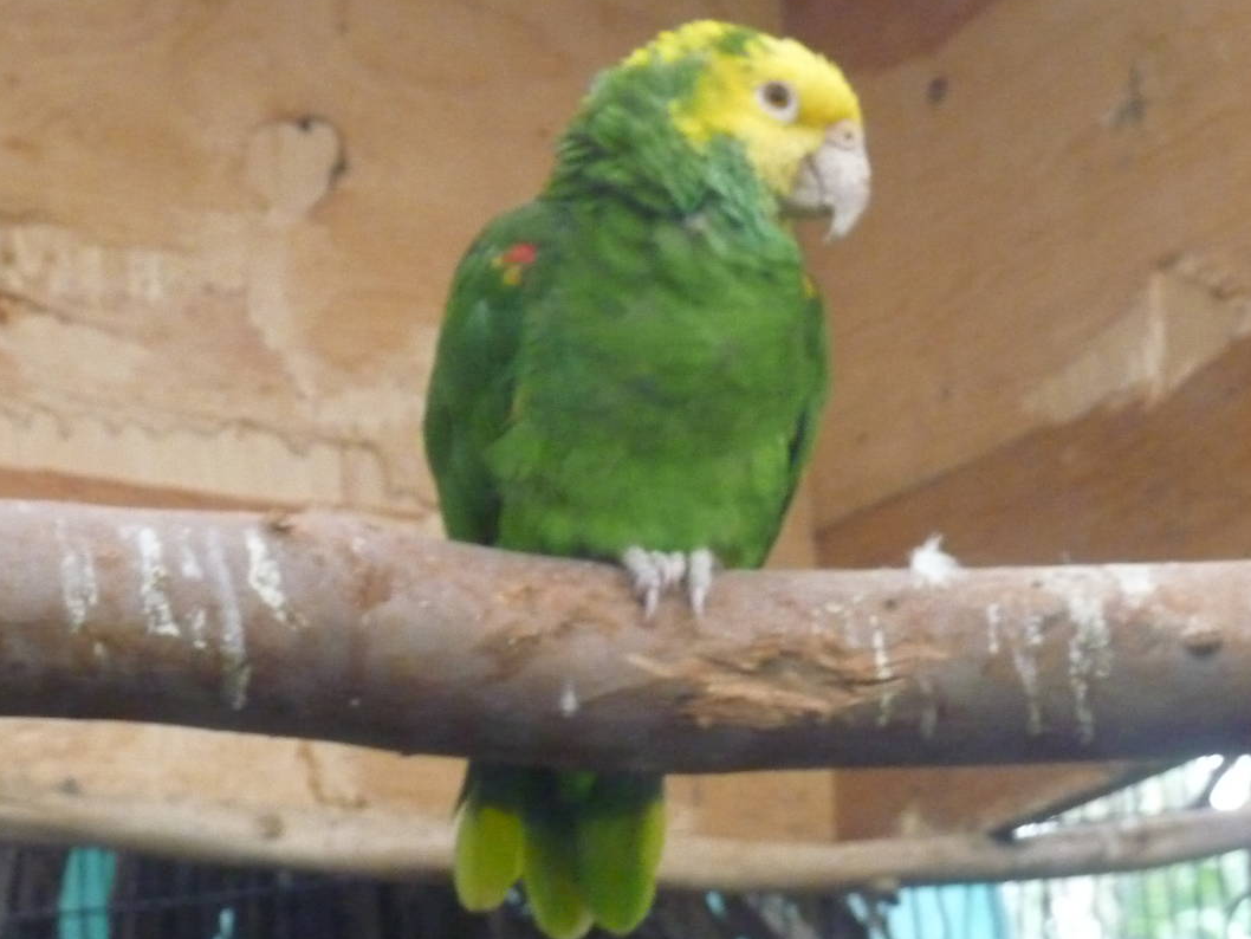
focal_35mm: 257
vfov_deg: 5.8
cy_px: 307
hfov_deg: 7.7
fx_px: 9290
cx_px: 523
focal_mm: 29.1
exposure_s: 1/125
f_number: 4.8
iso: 800
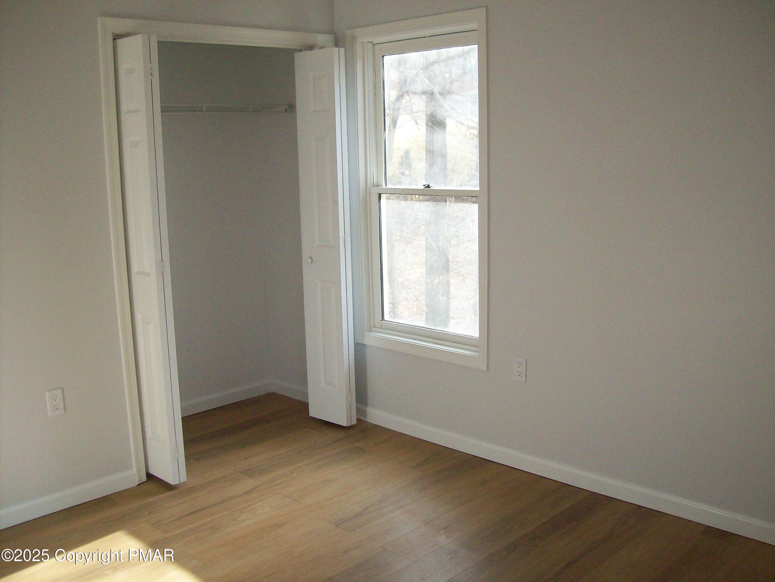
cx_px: 388
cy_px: 291
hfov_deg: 51.4
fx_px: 806
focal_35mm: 36
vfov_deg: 39.7
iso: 200
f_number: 2.7
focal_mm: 6
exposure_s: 1/115
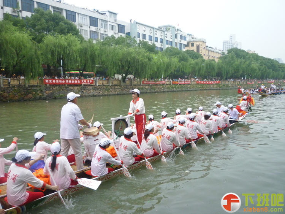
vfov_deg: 46.8
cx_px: 142
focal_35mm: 30
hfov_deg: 59.9
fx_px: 247
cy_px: 107
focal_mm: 5.3
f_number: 3.3
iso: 320
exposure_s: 1/500
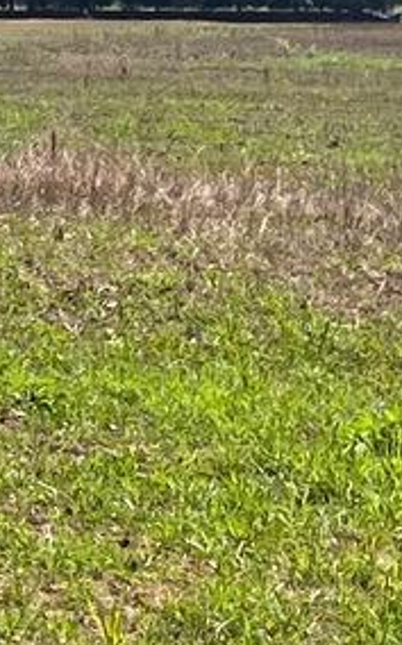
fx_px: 3495
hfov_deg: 6.3
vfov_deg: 10.5
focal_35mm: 199
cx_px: -488
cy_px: 77
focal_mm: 5.7
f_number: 1.5
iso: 50
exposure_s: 1/8696
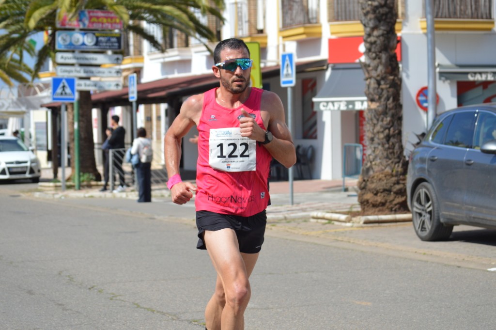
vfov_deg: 12.7
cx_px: 248
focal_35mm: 108
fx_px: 1487
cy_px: 165
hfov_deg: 18.9
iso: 400
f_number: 6.3
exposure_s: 1/1600
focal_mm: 72
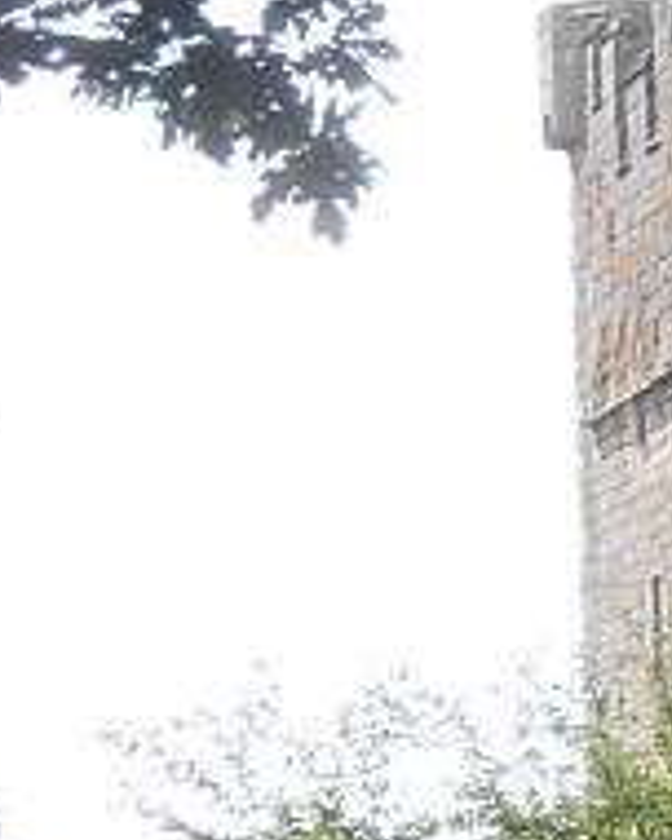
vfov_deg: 4.3
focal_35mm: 453
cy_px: 398
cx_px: 1061
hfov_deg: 3.4
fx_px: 11262
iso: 80
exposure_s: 1/160
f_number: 5.8
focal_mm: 24.39
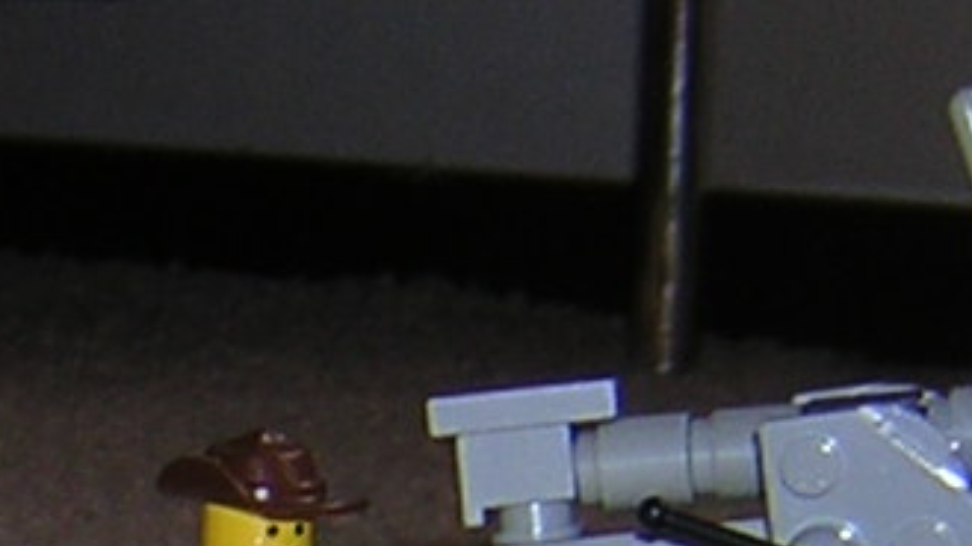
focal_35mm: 191
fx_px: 4922
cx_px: -186
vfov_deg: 6.2
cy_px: 1060
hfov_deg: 11.1
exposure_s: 1/60.1
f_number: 2.6
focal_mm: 4.7
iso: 100
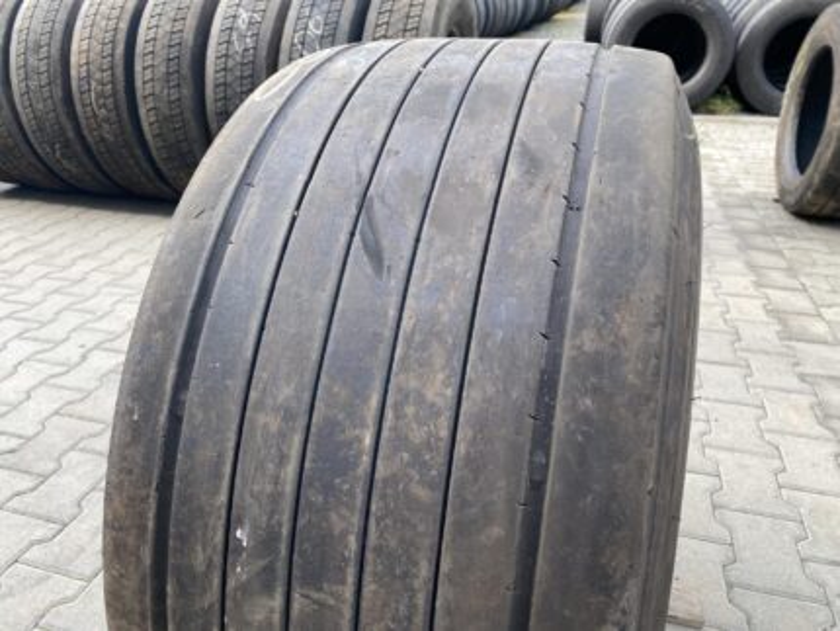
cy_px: 316
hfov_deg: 67.3
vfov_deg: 53.1
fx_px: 631
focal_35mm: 26
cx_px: 420
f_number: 1.8
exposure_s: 1/144
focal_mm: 4.25
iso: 32
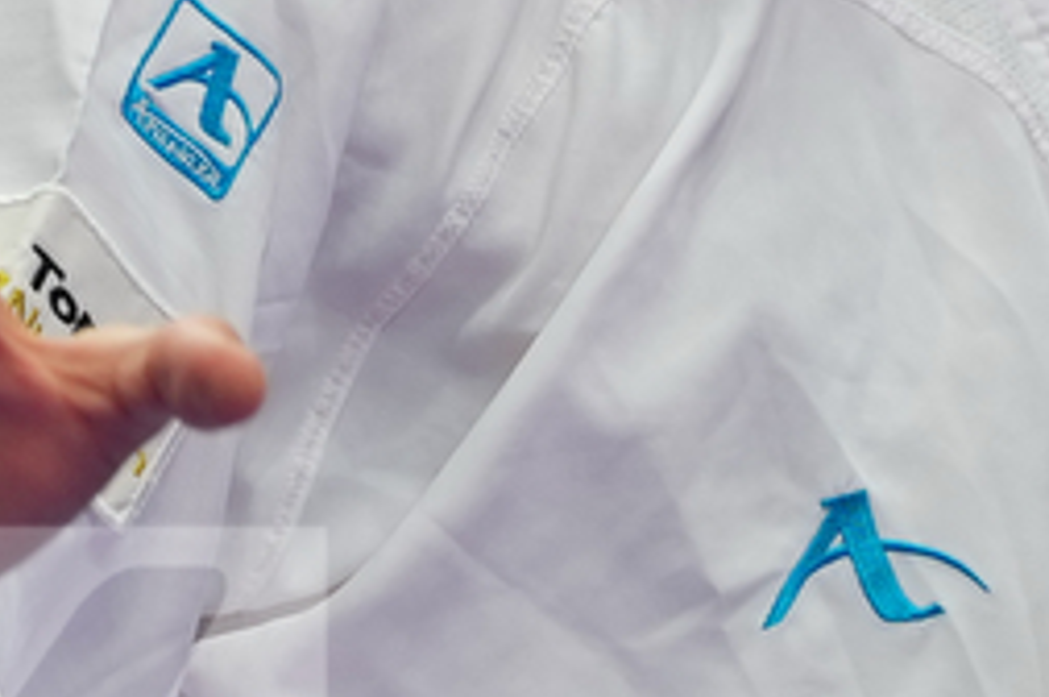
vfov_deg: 0.7
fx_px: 55263
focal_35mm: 1899
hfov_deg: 1.1
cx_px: 25
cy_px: -328
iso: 320
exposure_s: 1/1000
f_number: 2.8
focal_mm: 200
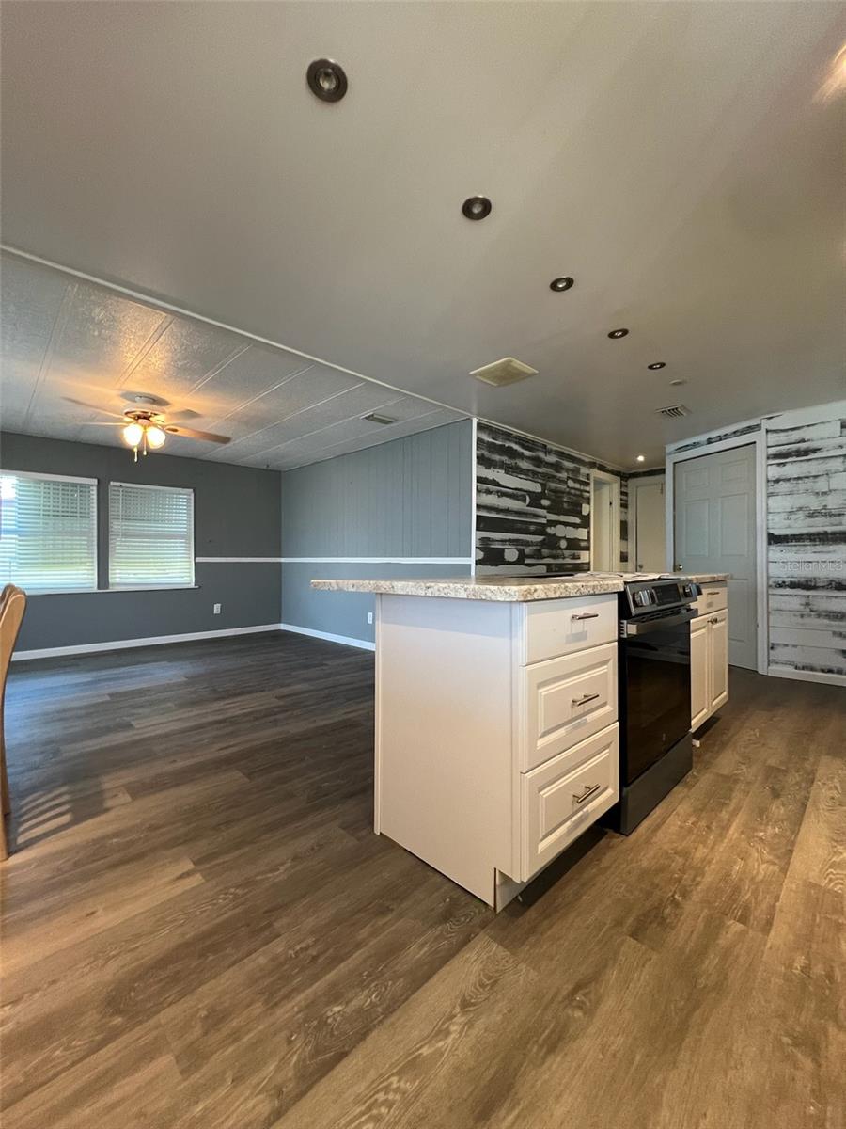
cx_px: 423
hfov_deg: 89.9
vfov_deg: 106.2
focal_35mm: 13
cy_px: 564
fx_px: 424
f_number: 1.8
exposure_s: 1/60
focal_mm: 1.57
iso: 200
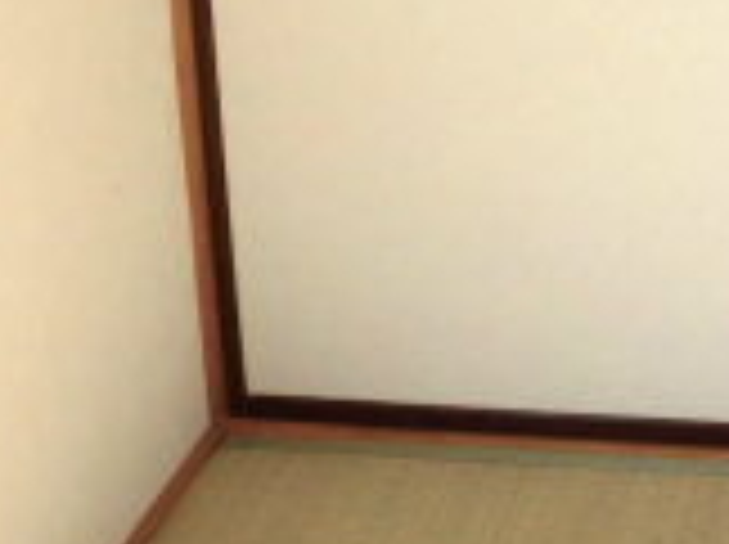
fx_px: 1998
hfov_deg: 19.5
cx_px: 878
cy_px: -477
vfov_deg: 13.7
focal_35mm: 95
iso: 100
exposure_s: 1/100
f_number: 3.1
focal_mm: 4.3
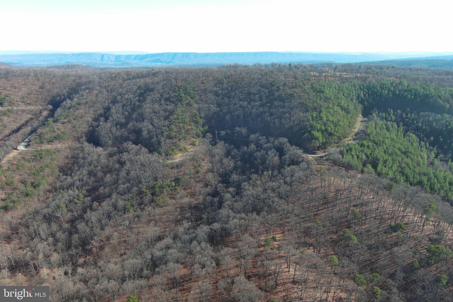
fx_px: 365
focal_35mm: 29
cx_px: 226
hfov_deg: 63.7
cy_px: 151
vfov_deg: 45.0
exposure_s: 1/379
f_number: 2.8
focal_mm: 10.57
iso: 100
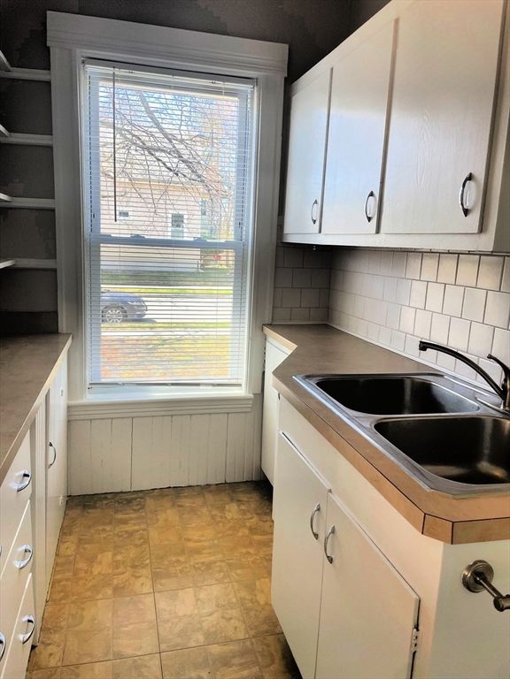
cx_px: 255
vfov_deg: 67.3
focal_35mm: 26
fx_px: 511
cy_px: 340
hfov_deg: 53.1
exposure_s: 1/120
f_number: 1.6
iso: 40
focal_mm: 4.2
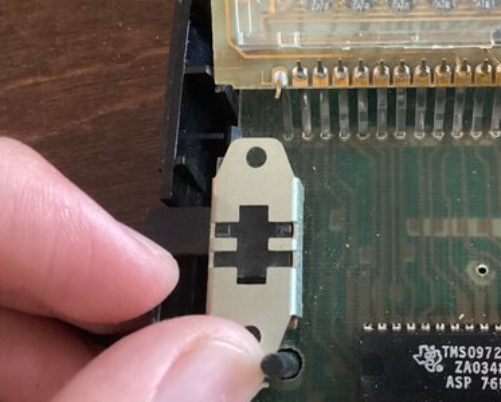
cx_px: 363
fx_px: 712
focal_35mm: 48
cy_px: 163
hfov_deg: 38.0
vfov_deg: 31.4
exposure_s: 1/30
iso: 500
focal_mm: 3.3
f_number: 2.4
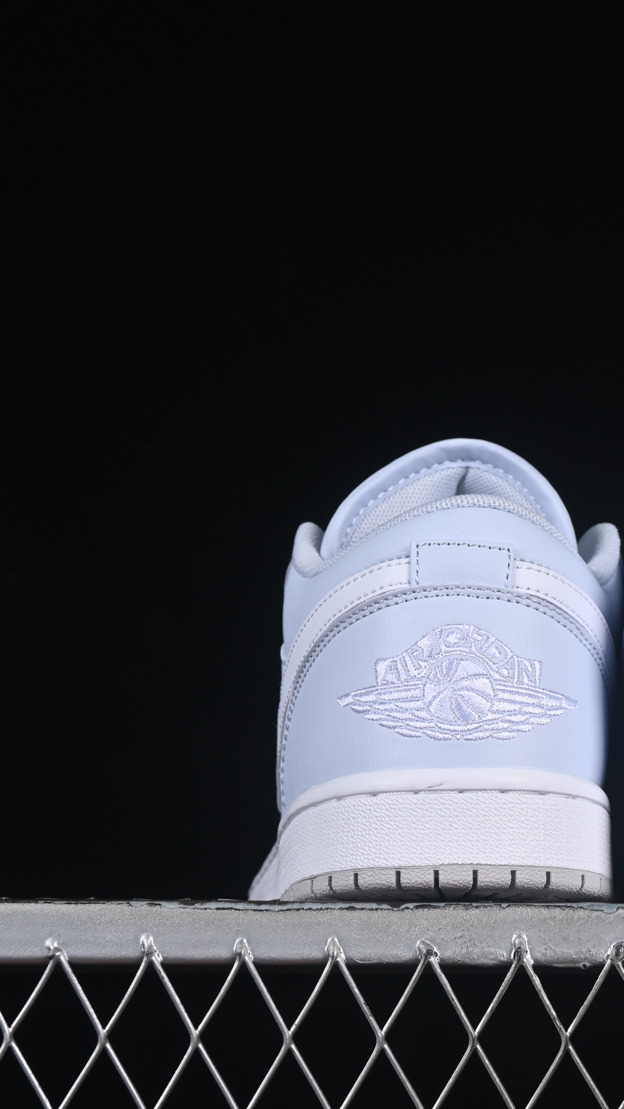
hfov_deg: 10.2
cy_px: 554
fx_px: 3471
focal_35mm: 118
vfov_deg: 18.2
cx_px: 629
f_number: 8
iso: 160
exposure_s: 1/80
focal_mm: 50
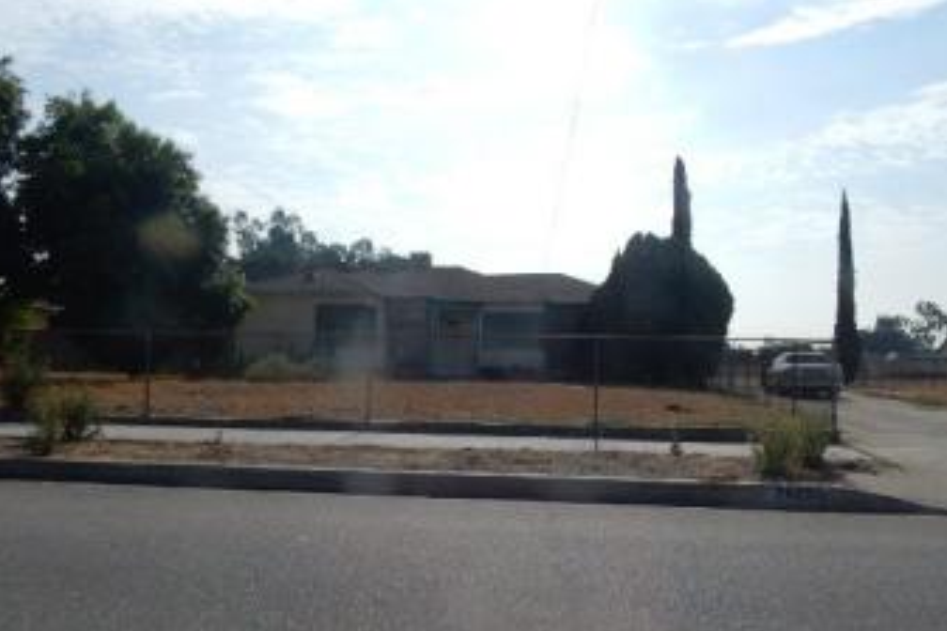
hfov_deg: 60.1
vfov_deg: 42.2
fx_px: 815
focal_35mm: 31
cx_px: 538
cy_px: 358
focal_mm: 4.5
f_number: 4.8
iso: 125
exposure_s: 1/2000
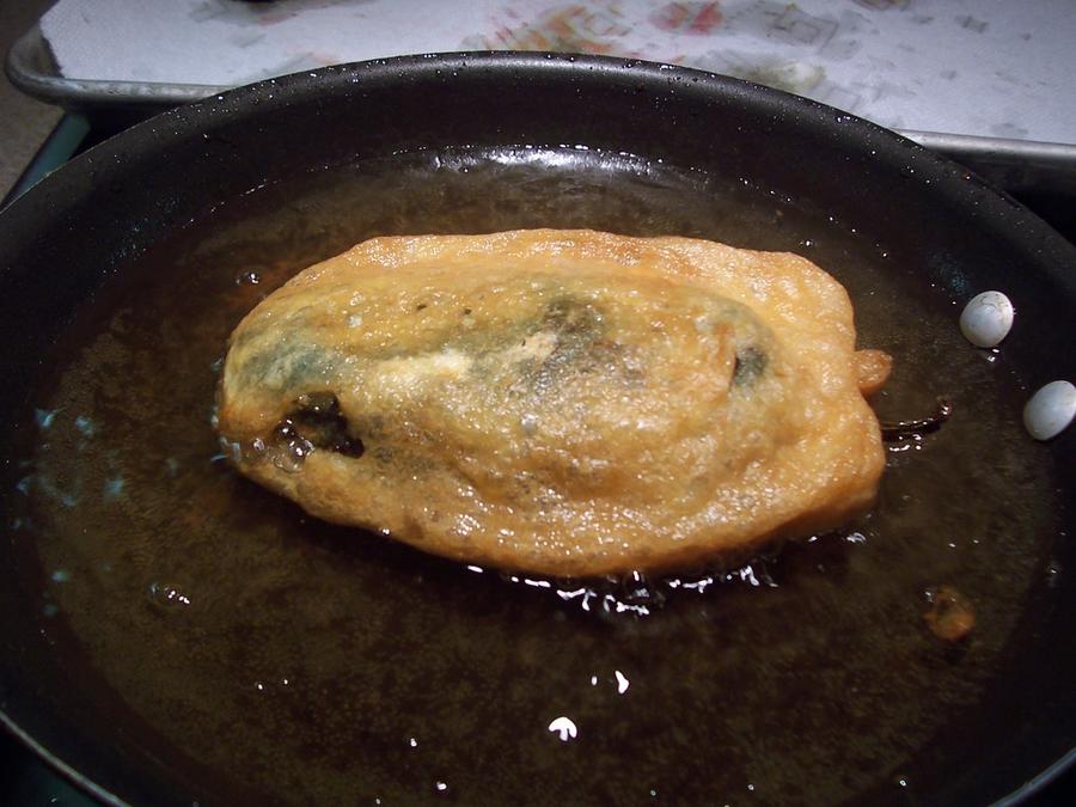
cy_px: 404
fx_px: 1150
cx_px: 538
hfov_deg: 50.1
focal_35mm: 37
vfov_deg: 38.7
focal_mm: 5.6
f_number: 2.8
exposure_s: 1/60
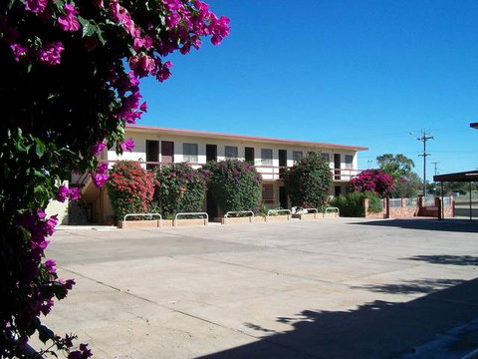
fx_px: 442
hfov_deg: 56.8
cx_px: 239
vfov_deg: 44.2
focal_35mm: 32
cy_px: 180
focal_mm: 5.7
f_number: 5.5
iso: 80
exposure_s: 1/400
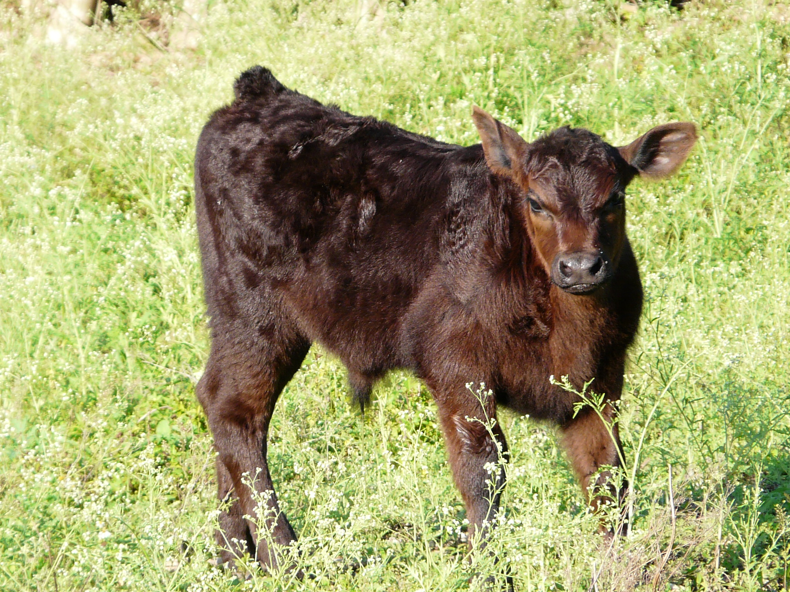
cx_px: 395
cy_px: 296
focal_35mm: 430
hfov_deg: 4.6
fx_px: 9813
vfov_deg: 3.5
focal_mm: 44.4
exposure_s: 1/250
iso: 100
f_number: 4.5
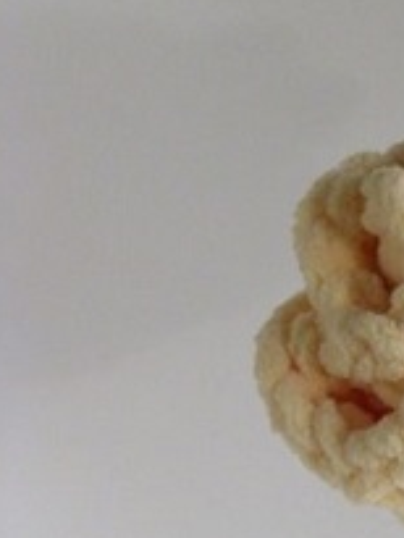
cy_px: 480
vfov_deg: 8.4
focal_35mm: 234
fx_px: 3638
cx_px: 643
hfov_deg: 6.3
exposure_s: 1/200
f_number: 3.6
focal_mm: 12.9
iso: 400
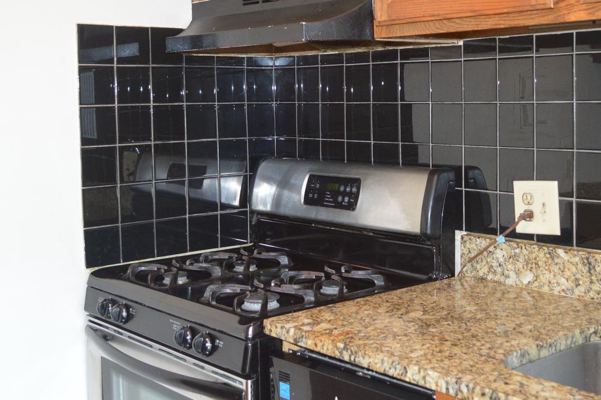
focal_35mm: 49
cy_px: 153
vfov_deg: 27.4
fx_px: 817
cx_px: 344
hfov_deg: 40.3
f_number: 3.5
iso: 1250
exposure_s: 1/60
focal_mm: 18
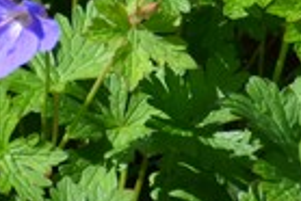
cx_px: -253
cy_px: -276
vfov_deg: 2.1
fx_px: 5541
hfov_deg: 3.1
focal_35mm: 662
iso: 200
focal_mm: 60
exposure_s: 1/640
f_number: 6.3
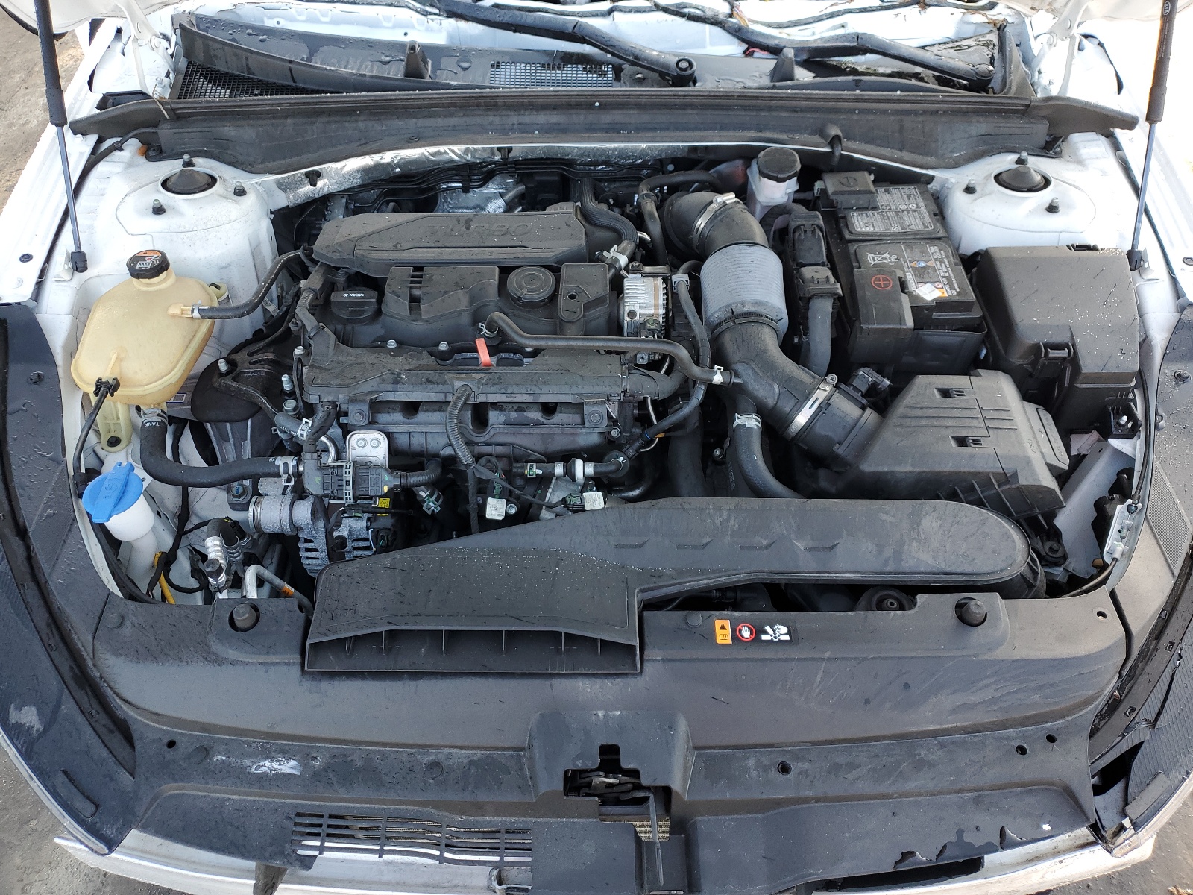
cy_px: 448
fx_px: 896
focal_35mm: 26
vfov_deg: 53.1
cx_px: 596
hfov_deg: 67.3
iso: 50
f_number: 1.5
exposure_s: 1/141
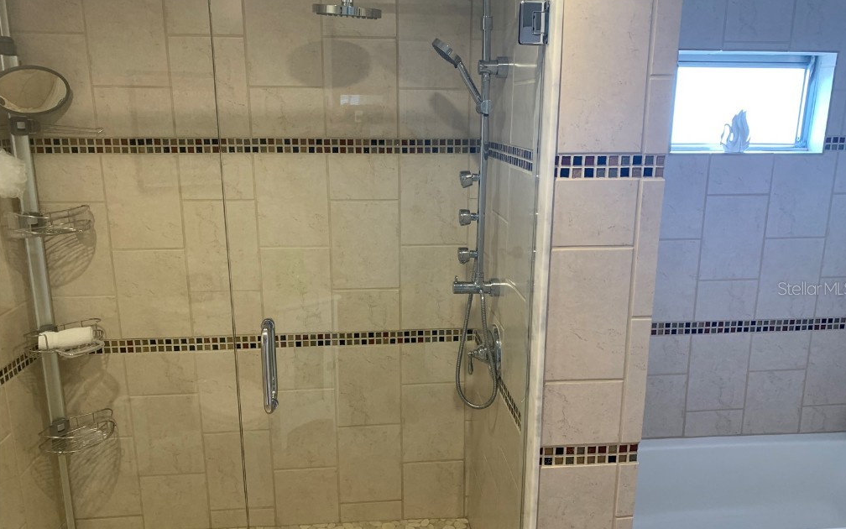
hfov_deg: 66.5
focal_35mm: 28
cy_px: 288
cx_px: 427
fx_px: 646
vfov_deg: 44.5
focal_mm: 4.25
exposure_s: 1/60
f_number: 1.8
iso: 125
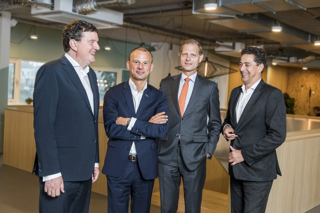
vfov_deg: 29.9
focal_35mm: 45
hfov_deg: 43.6
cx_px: 160
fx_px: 400
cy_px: 106
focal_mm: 45
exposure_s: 1/100
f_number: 5
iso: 1250
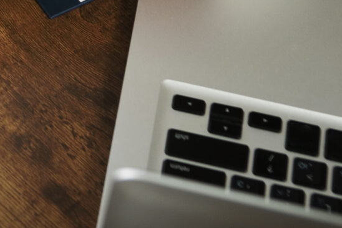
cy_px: -304
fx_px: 1777
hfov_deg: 10.6
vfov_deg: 7.0
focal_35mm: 187
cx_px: -175
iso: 320
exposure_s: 1/125
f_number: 4
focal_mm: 40
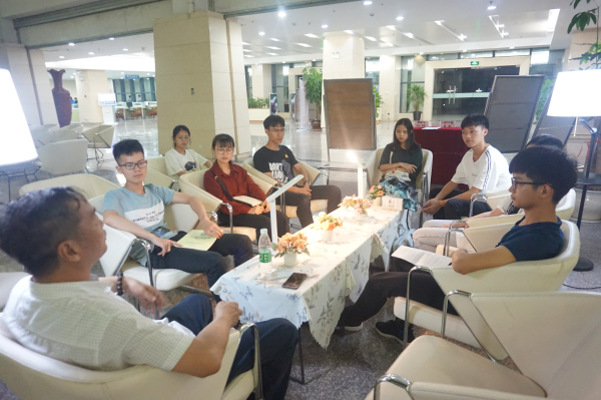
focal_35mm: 24
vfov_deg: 53.1
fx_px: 400
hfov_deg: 73.8
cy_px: 200
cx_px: 300
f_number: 3.5
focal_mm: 16
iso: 3200
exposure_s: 1/25
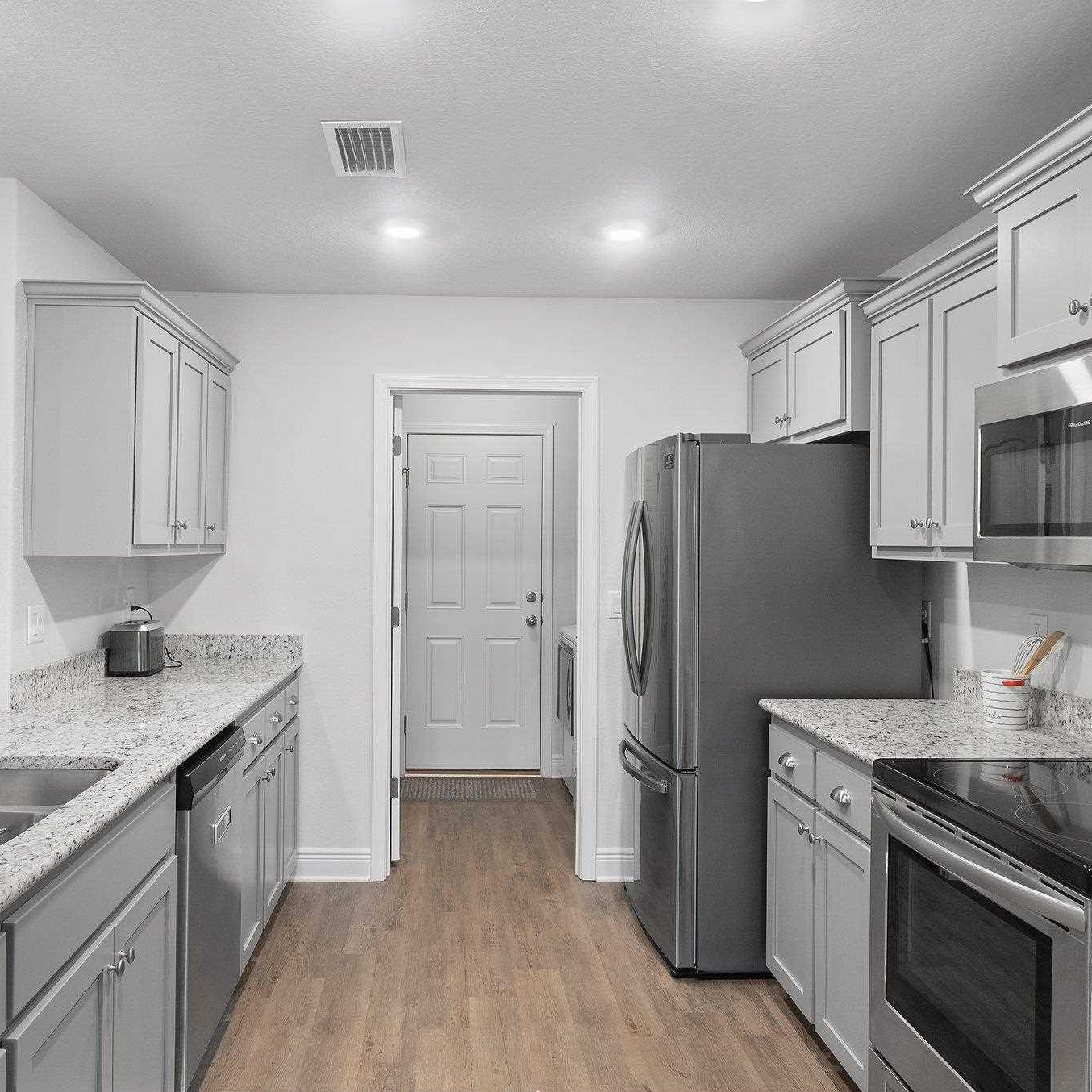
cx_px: 494
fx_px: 964
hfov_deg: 59.0
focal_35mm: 27
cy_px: 545
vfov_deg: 59.1
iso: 400
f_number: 8
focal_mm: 14
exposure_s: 1/4
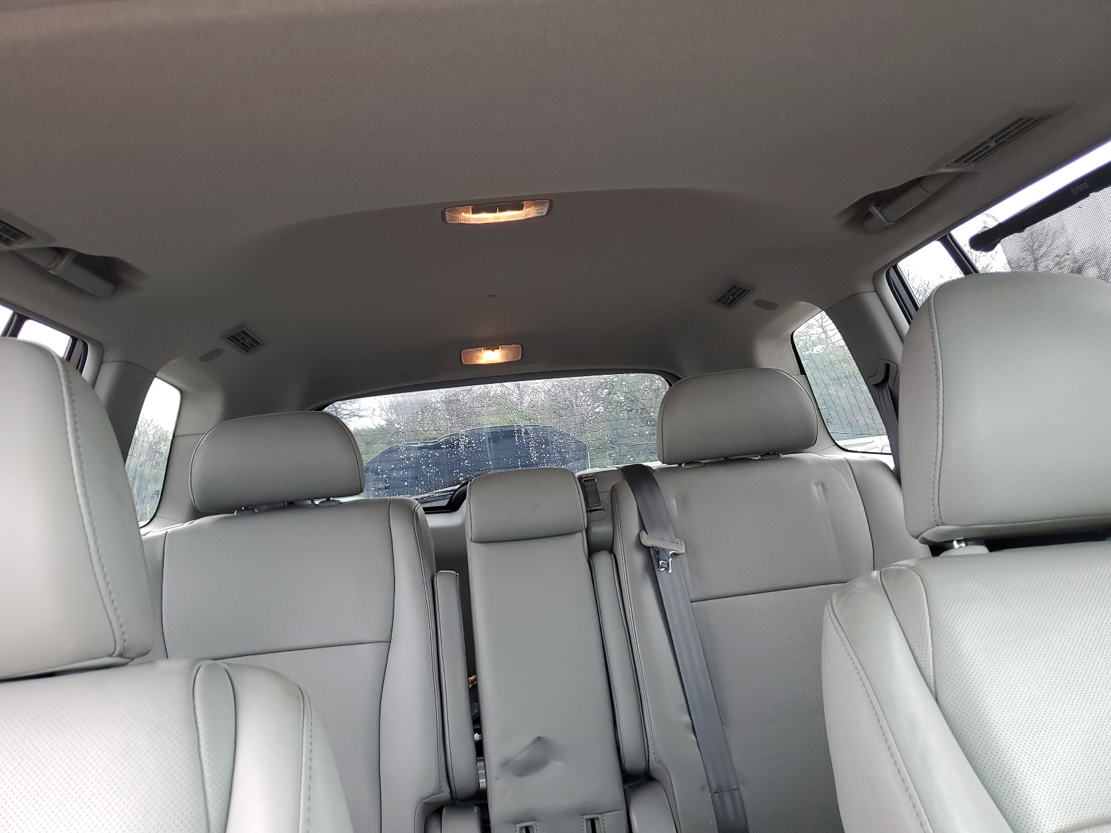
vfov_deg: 53.1
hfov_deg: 67.3
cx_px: 556
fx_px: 834
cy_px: 416
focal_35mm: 26
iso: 59
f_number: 1.5
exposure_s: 1/60.2
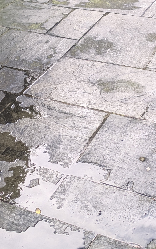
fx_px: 517
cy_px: 43
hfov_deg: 17.1
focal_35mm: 76
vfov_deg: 26.5
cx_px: 55
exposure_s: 1/100
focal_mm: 5.43
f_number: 1.89
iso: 75
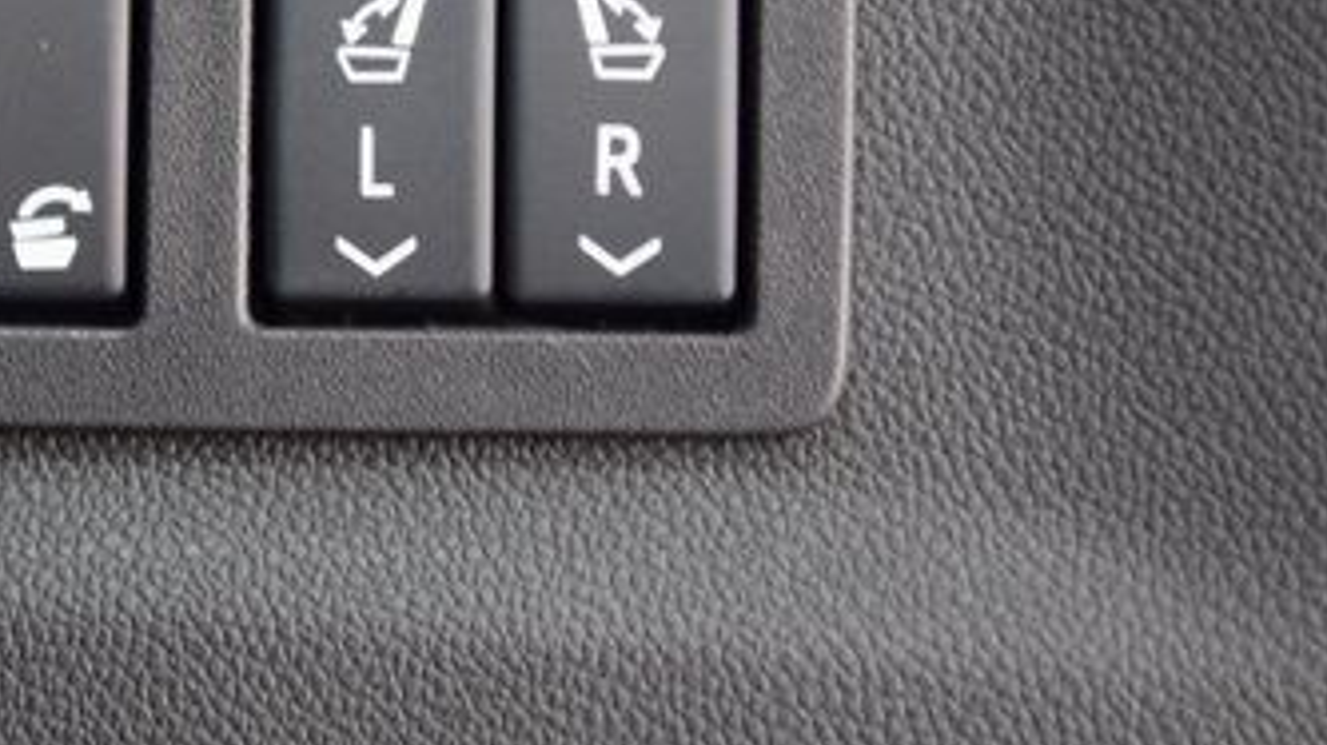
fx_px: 5311
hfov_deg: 14.1
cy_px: 193
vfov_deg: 8.0
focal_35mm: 151
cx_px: 191
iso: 1600
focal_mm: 50
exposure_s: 1/6
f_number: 2.8
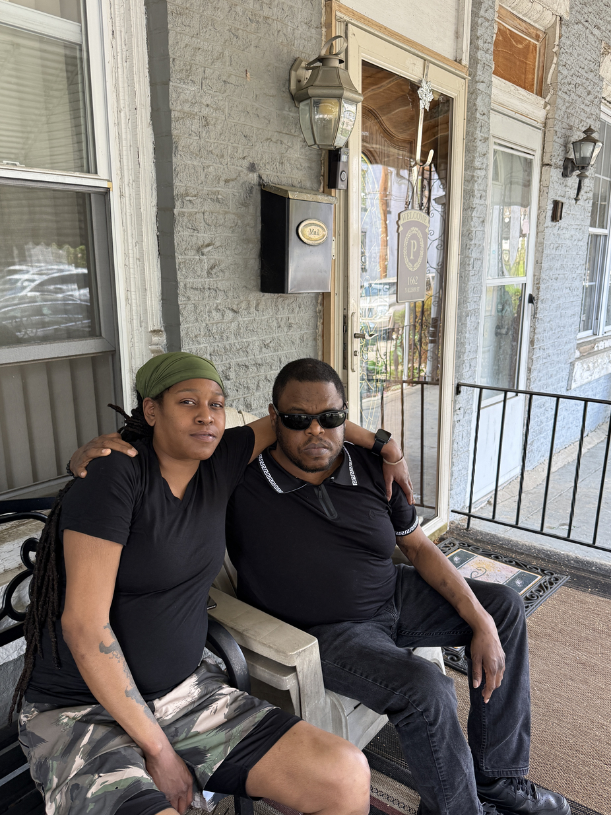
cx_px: 298
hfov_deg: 49.8
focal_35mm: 28
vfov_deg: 63.4
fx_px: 659
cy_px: 425
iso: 125
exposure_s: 1/156
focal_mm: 6.76
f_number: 1.78
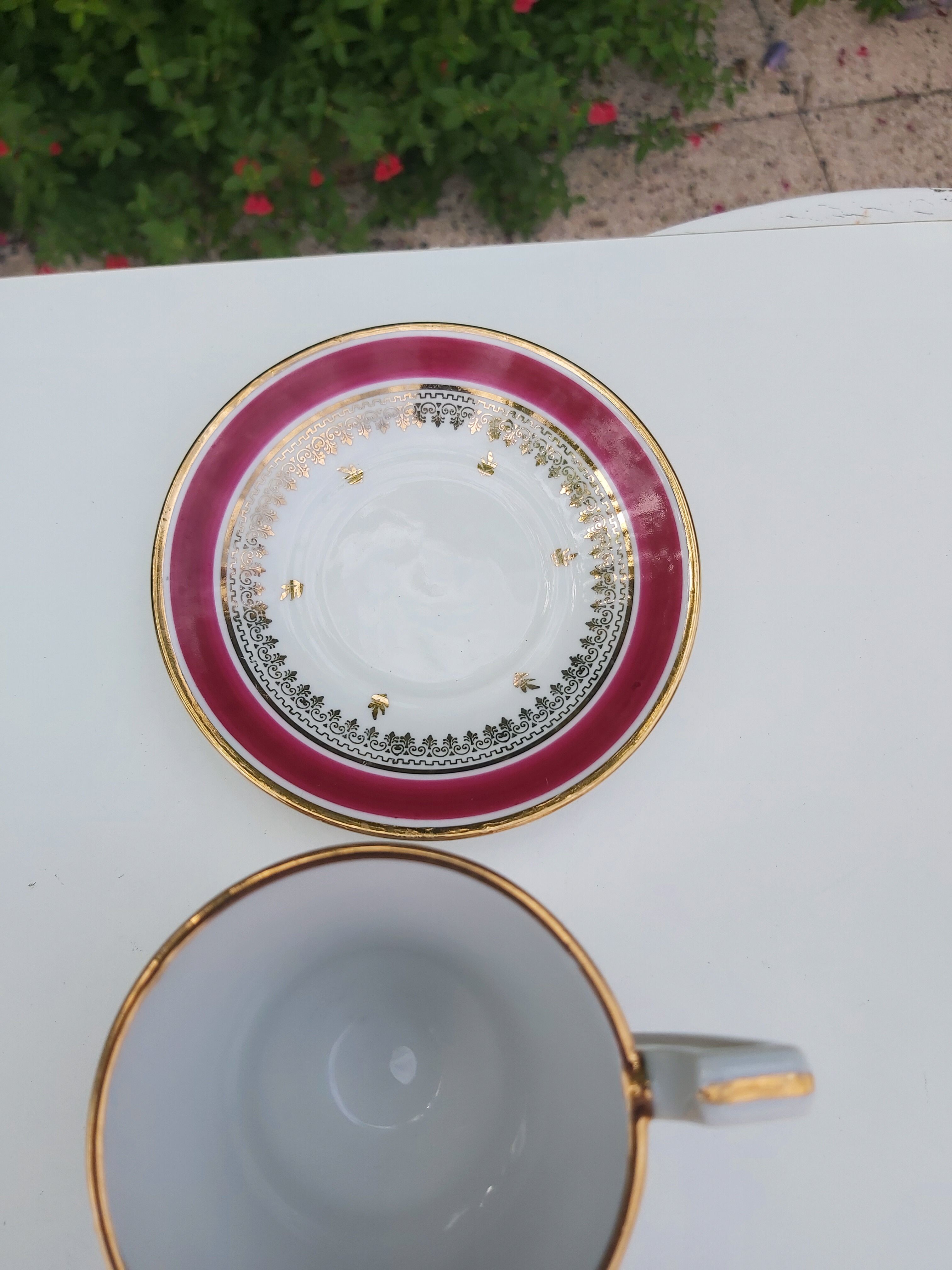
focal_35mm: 26
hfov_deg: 53.1
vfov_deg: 67.3
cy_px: 635
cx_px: 476
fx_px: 953
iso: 64
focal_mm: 3.92
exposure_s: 1/1911
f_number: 1.7
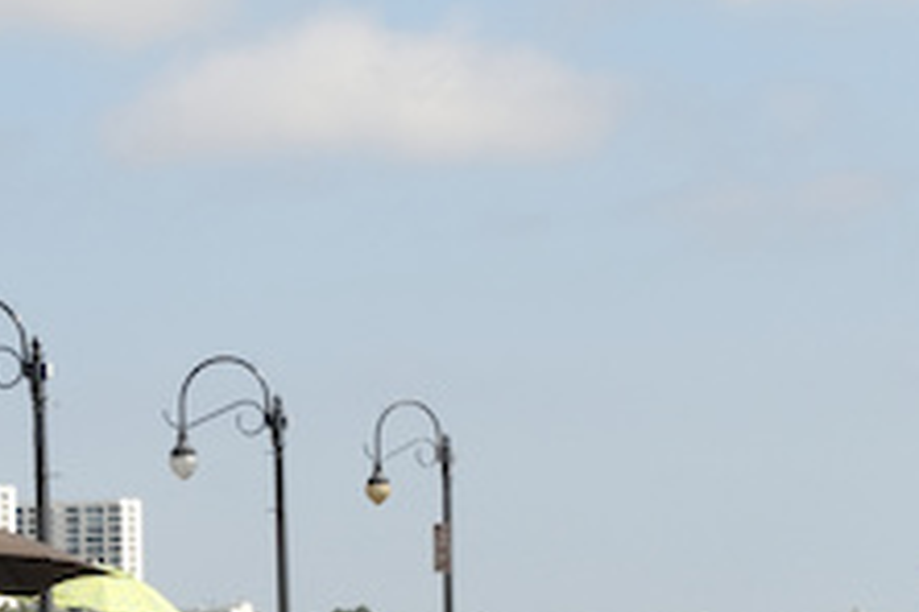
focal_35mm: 253
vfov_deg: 5.4
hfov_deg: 8.1
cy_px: 618
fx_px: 6458
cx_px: 118
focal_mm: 44
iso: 200
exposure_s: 1/500
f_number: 8
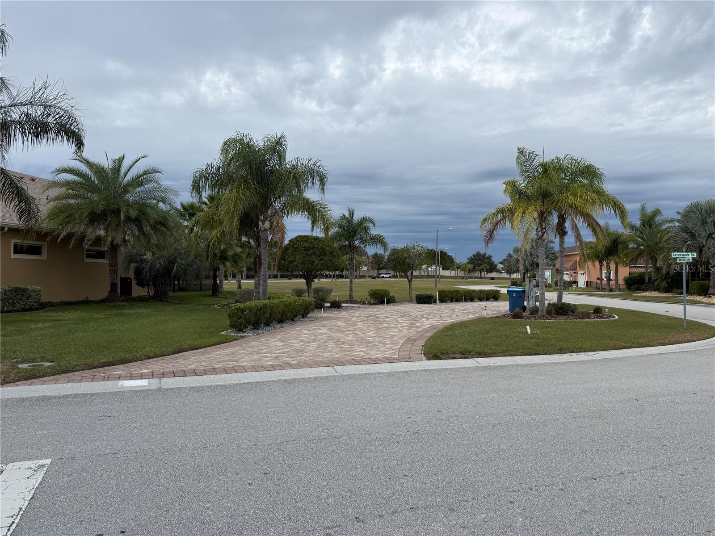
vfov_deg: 56.8
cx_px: 358
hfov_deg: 71.6
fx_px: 496
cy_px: 268
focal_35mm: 24
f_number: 1.78
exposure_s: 1/1855
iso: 80
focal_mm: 6.76
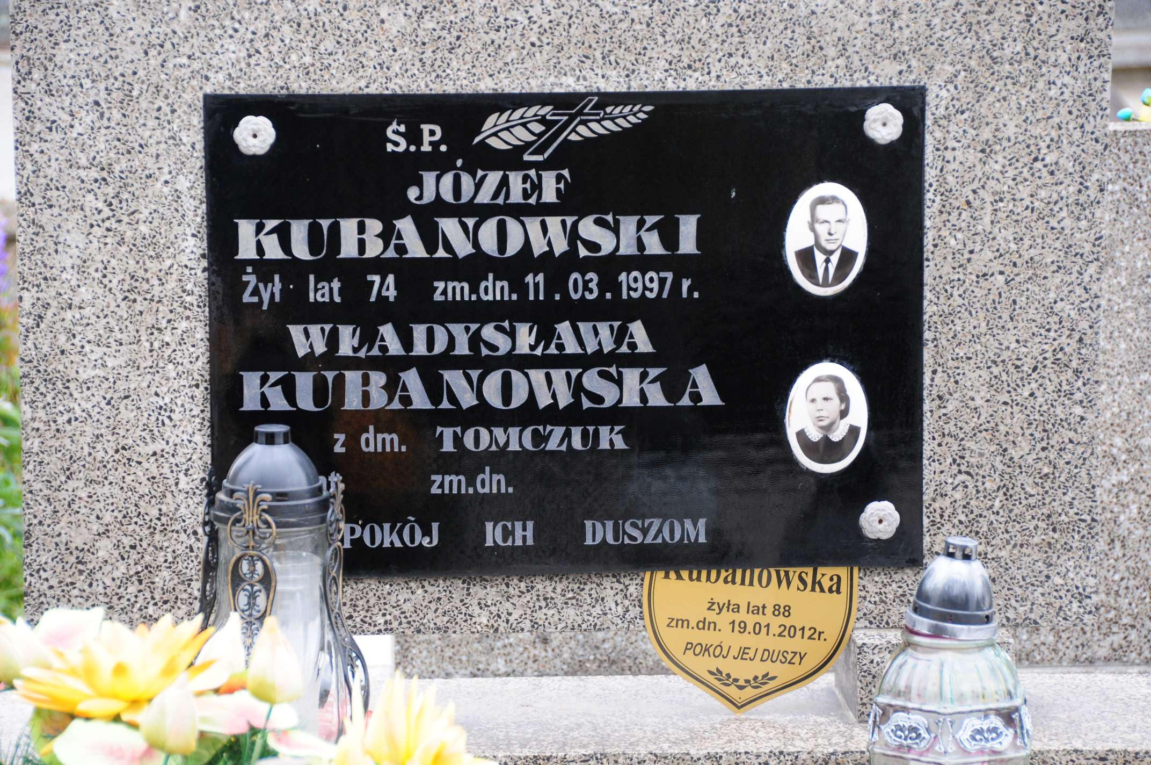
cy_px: 382
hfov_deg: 13.1
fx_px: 5029
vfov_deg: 8.7
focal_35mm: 158
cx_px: 576
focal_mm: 105
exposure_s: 1/160
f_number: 7.1
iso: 640
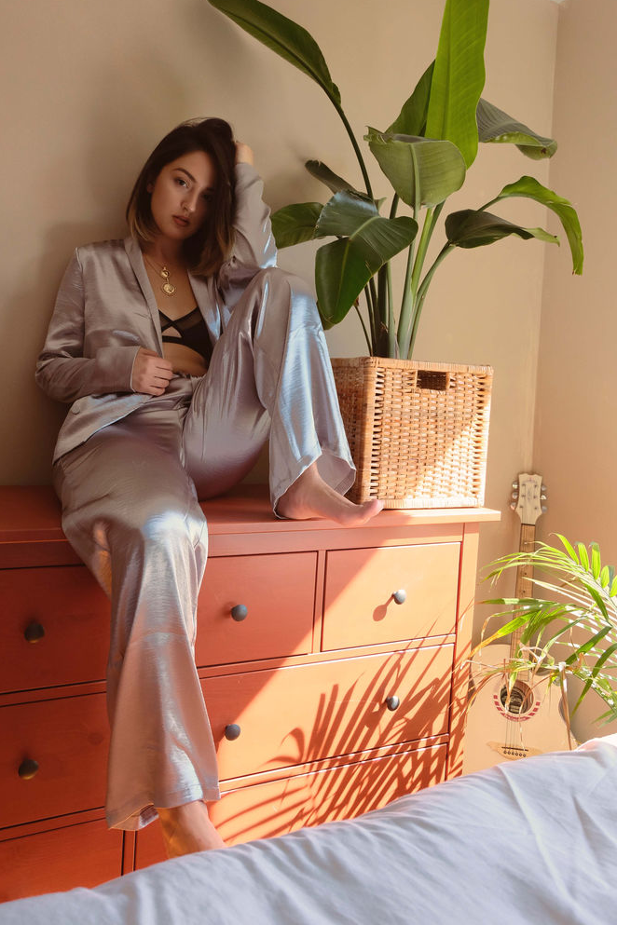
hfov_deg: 45.0
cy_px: 426
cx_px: 319
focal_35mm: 29
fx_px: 745
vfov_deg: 63.6
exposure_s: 1/125
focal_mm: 16
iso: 1000
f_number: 4
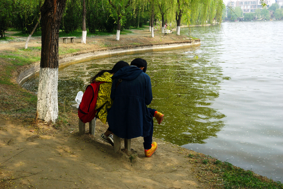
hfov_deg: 43.6
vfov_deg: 29.9
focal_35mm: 45
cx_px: 142
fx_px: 354
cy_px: 94
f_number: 10
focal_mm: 30
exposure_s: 1/250
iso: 125
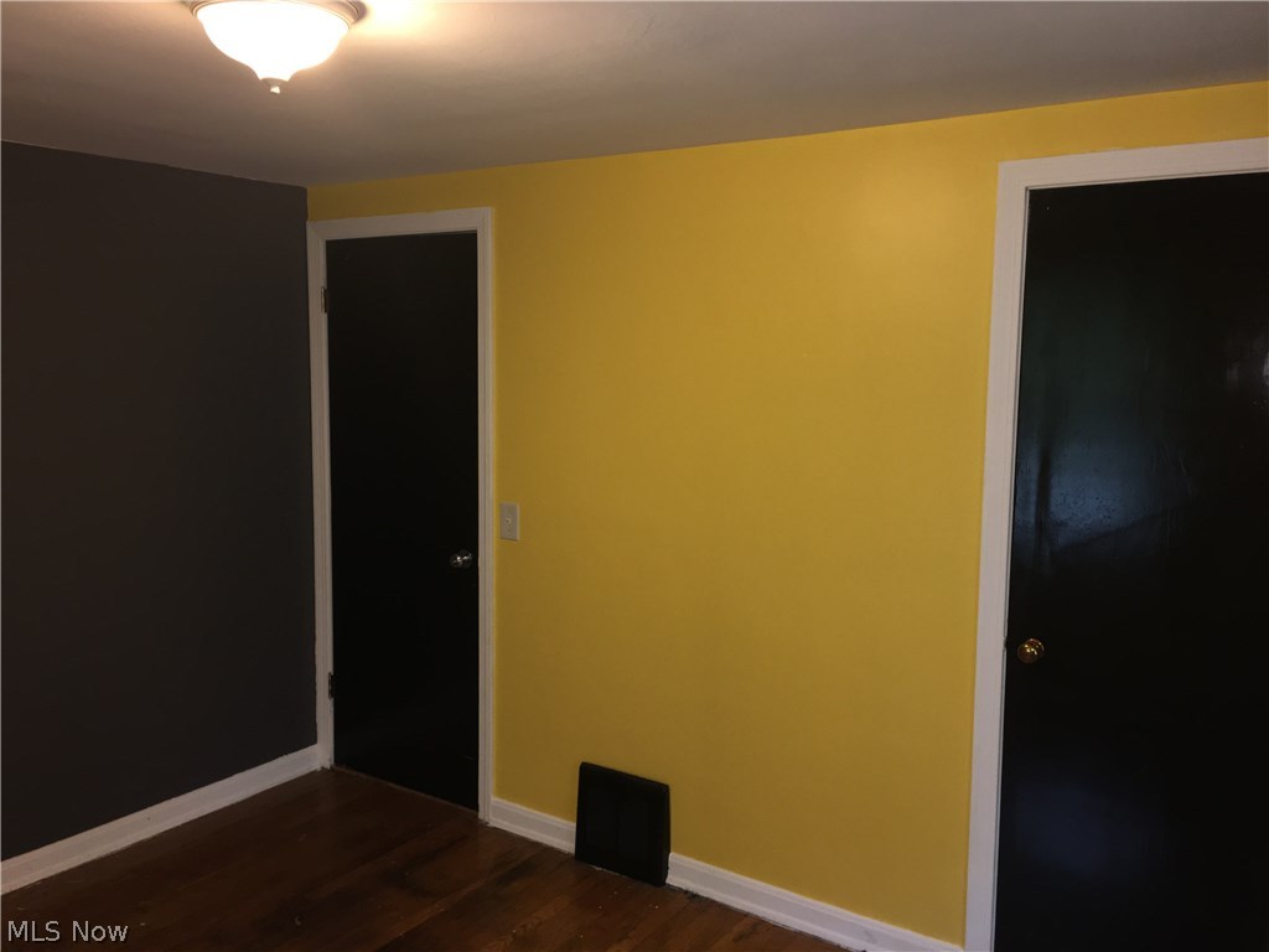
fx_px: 1063
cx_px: 634
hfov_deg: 61.7
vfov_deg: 48.2
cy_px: 476
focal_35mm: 29
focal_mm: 4.15
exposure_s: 1/16
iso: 40
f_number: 2.2
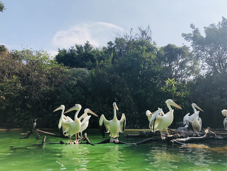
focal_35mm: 28
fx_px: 184
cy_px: 86
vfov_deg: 49.7
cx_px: 114
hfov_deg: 63.4
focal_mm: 4
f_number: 1.8
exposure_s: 1/2825
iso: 20
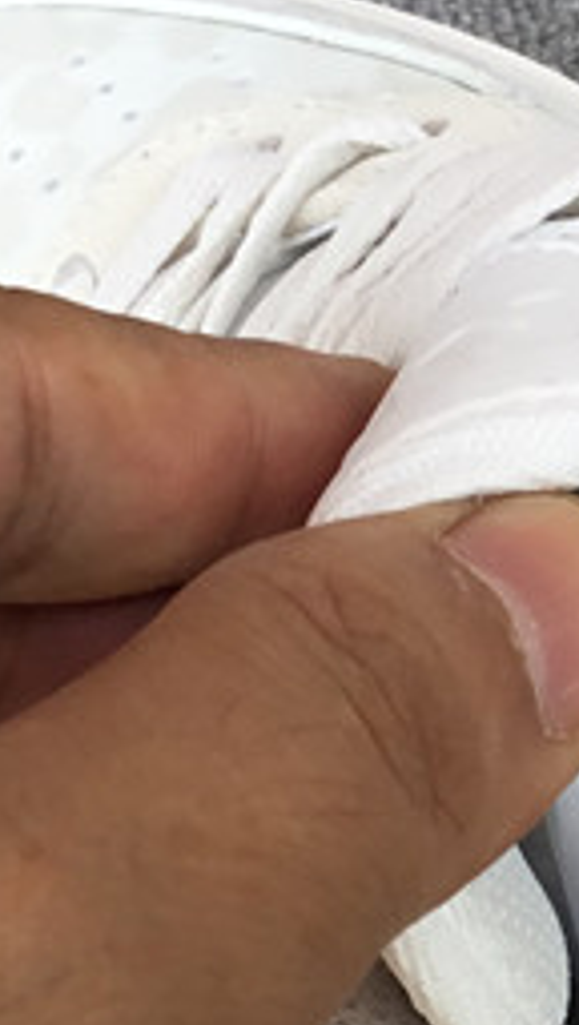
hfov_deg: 9.8
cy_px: 822
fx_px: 3238
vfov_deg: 17.8
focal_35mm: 119
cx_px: 961
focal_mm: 3.3
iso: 25
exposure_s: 1/166
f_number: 2.4
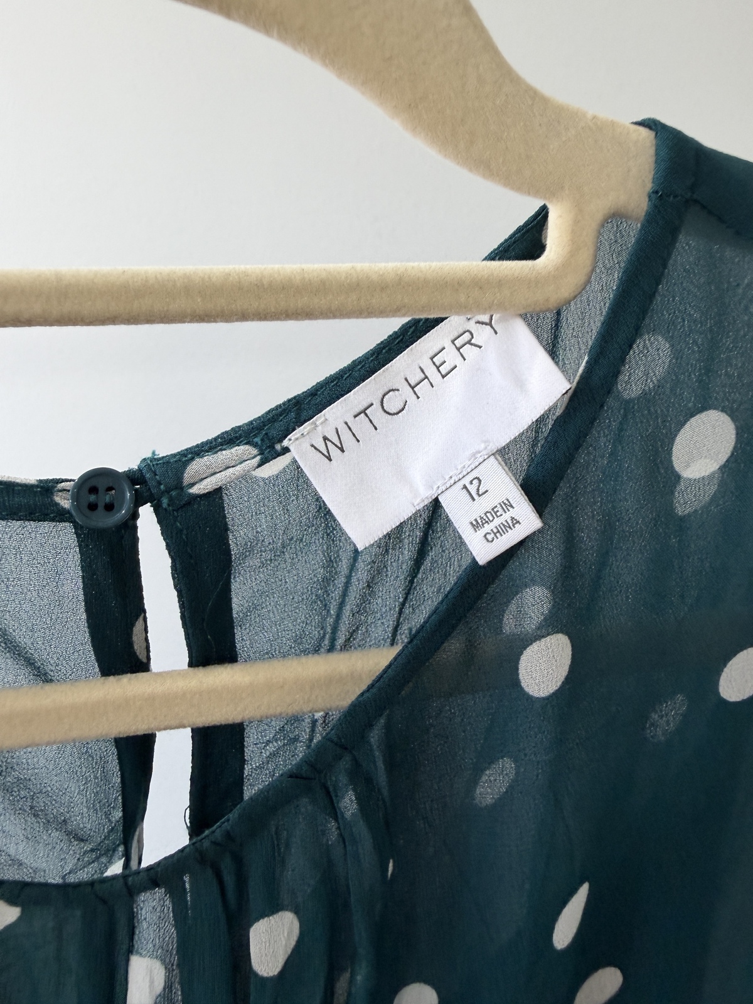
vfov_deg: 71.6
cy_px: 502
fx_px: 696
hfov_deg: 56.8
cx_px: 376
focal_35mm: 24
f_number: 2.2
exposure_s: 1/100
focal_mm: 2.22
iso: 125
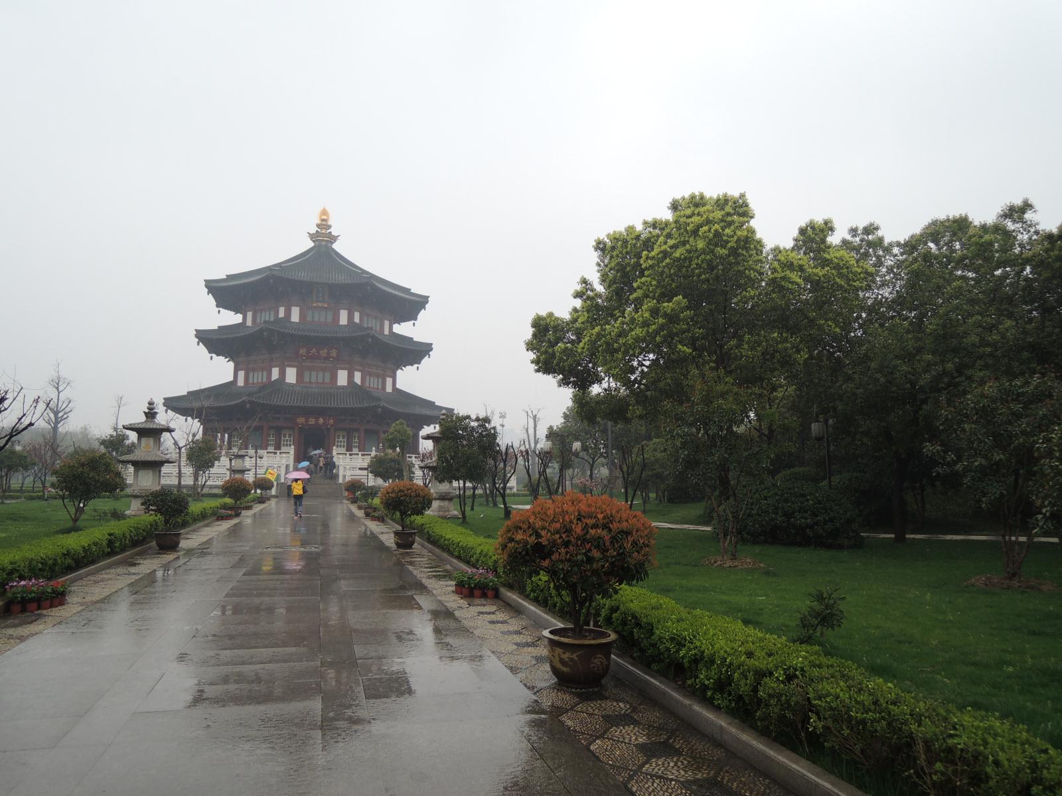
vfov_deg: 56.8
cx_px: 531
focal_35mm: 24
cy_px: 398
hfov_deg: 71.6
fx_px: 736
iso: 100
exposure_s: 1/250
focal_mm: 4.3
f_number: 2.2
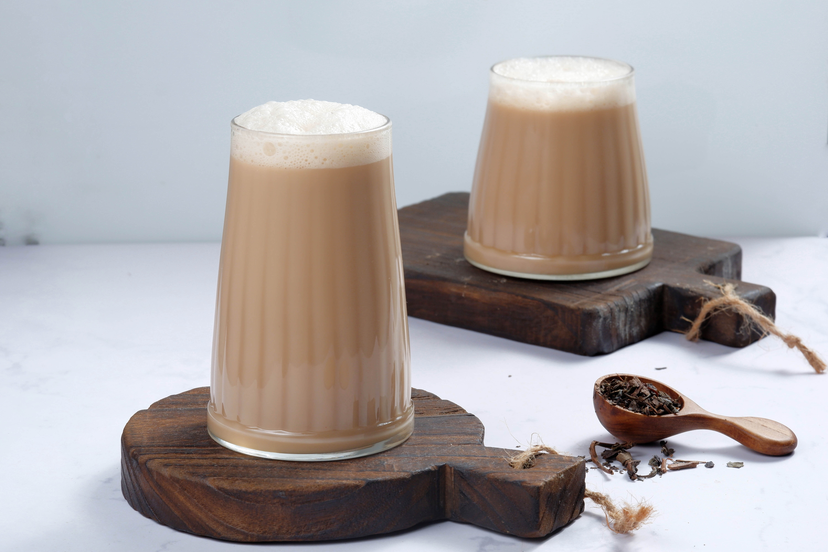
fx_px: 2323
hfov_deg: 20.2
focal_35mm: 101
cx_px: 414
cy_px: 276
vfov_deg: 13.6
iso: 200
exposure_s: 1/80
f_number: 10
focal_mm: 67.1
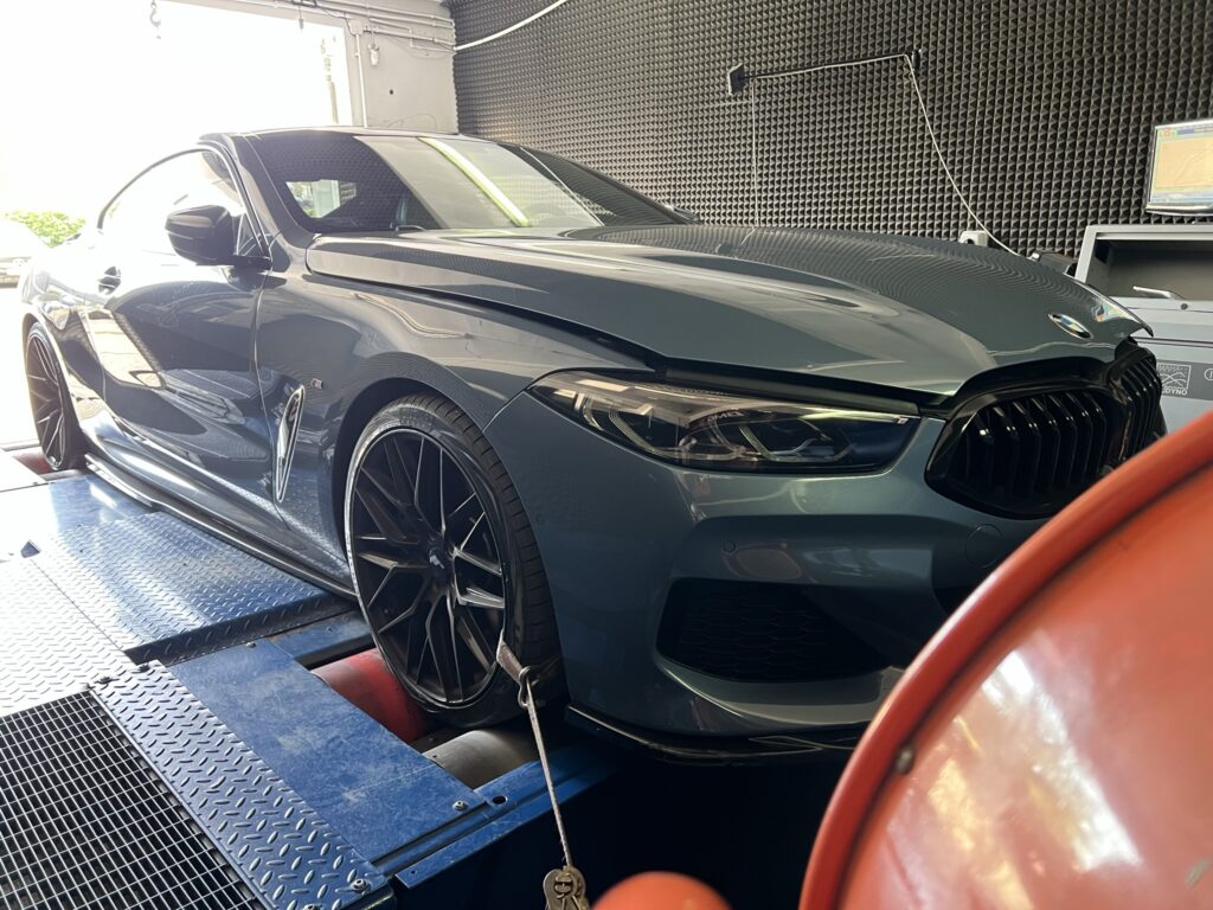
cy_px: 455
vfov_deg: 53.1
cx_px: 606
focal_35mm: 26
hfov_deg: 67.3
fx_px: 911
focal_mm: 5.7
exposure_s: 1/50
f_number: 1.5
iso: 400
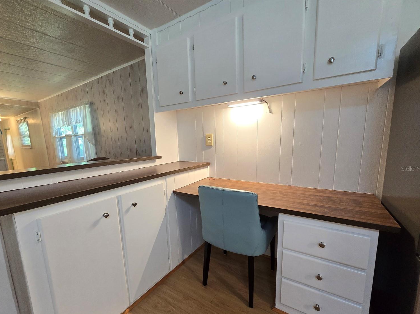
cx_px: 202
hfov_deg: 102.0
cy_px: 169
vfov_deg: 85.5
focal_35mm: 14
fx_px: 170
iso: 400
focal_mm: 2.2
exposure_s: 1/60
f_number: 2.2
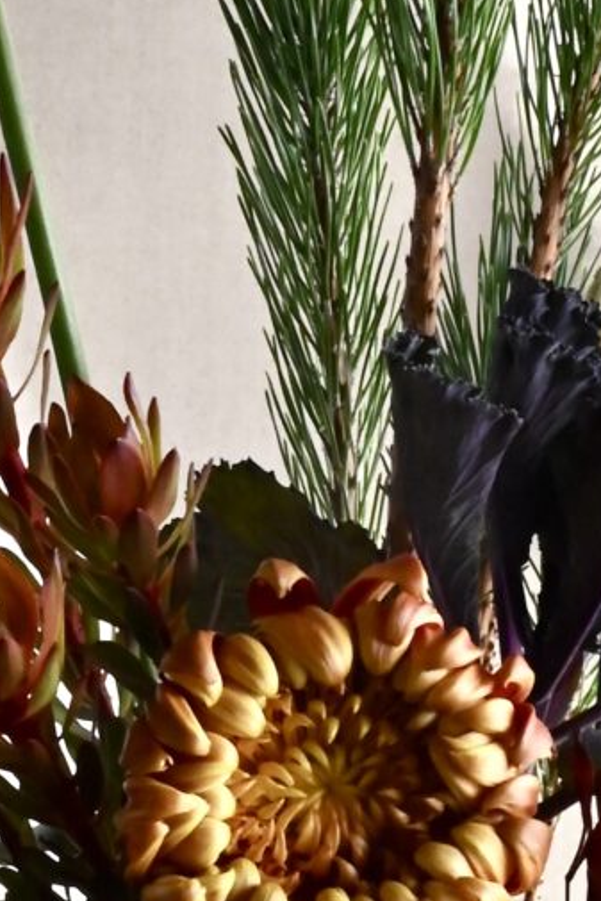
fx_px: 3992
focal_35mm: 160
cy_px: 587
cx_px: 347
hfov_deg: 8.6
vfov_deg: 12.9
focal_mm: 31.5
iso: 2000
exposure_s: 1/30
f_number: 25
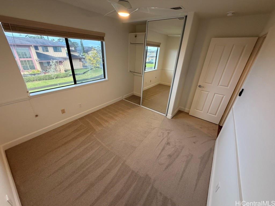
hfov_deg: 102.1
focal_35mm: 14
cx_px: 138
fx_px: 111
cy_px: 103
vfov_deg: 85.7
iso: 250
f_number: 2.2
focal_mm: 2.22
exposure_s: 1/120
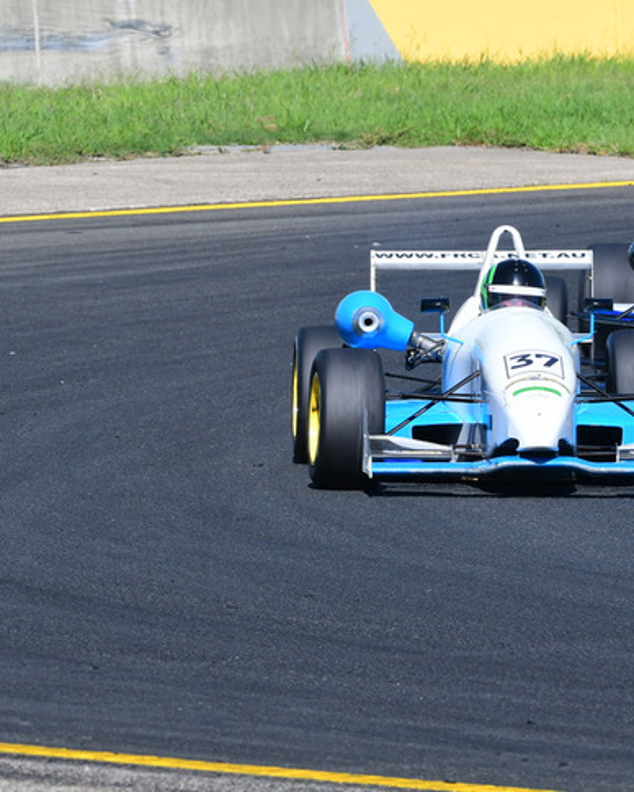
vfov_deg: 3.5
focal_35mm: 557
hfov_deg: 2.8
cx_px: 534
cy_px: 380
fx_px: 13064
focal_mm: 240
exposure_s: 1/640
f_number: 11
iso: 500
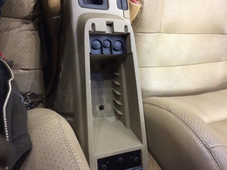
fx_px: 210
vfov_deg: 44.1
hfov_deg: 56.9
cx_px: 114
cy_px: 85
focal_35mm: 32
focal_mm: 3.3
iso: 320
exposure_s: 1/24
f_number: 2.4
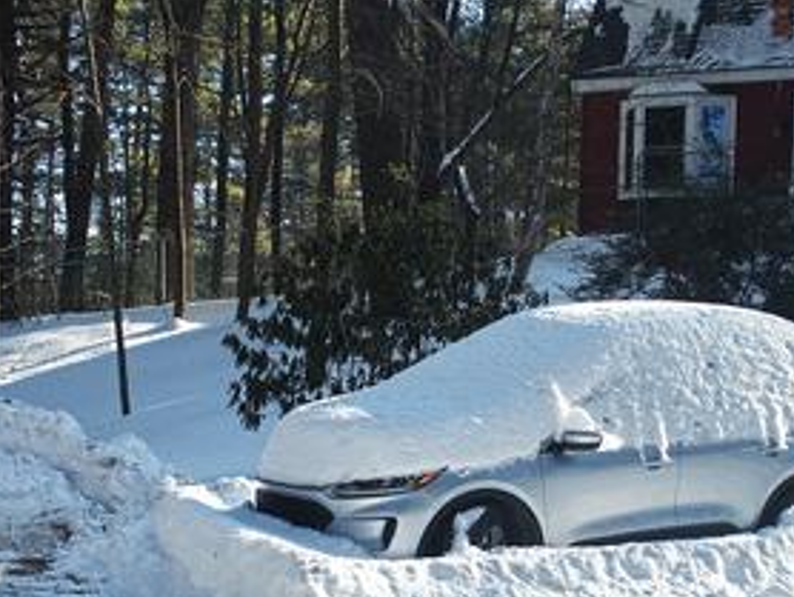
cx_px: 537
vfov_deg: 18.0
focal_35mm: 82
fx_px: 1882
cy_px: 406
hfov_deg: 23.7
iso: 100
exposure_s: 1/400
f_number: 3.5
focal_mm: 12
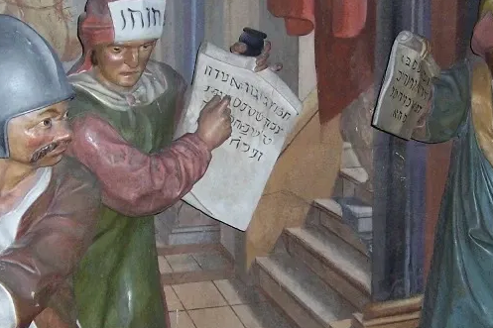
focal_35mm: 70
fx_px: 958
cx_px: 291
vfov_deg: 19.4
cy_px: 177
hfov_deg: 28.8
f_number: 2.7
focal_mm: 5.6
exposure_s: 1/60
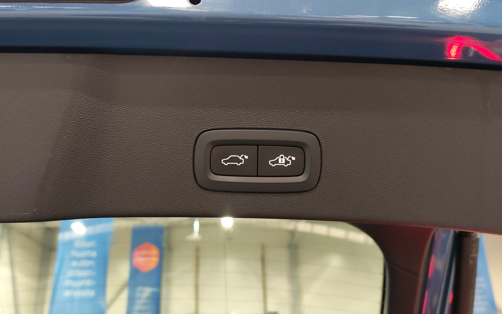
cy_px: 150
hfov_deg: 55.3
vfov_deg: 36.3
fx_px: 479
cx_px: 251
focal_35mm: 35
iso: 1250
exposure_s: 1/100
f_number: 1.9
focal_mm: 6.12
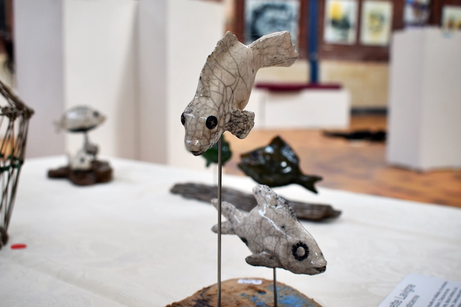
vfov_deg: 30.9
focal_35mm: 44
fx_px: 557
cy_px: 154
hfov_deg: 45.0
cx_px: 230
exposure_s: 1/160
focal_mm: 29
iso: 400
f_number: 6.3
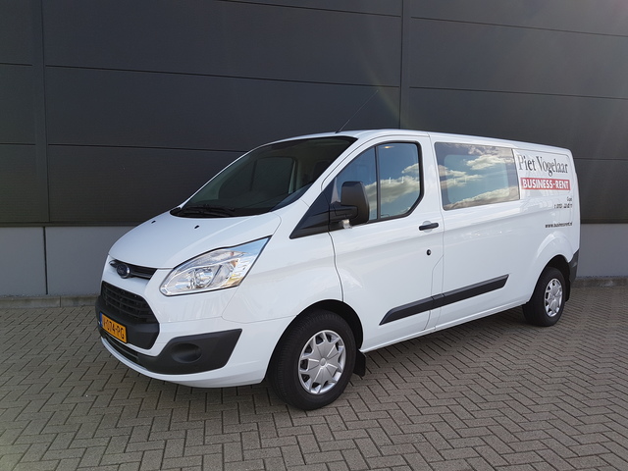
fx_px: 472
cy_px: 236
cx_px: 314
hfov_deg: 67.3
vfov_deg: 53.1
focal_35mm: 26
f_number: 1.7
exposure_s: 1/990
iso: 40
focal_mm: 4.2
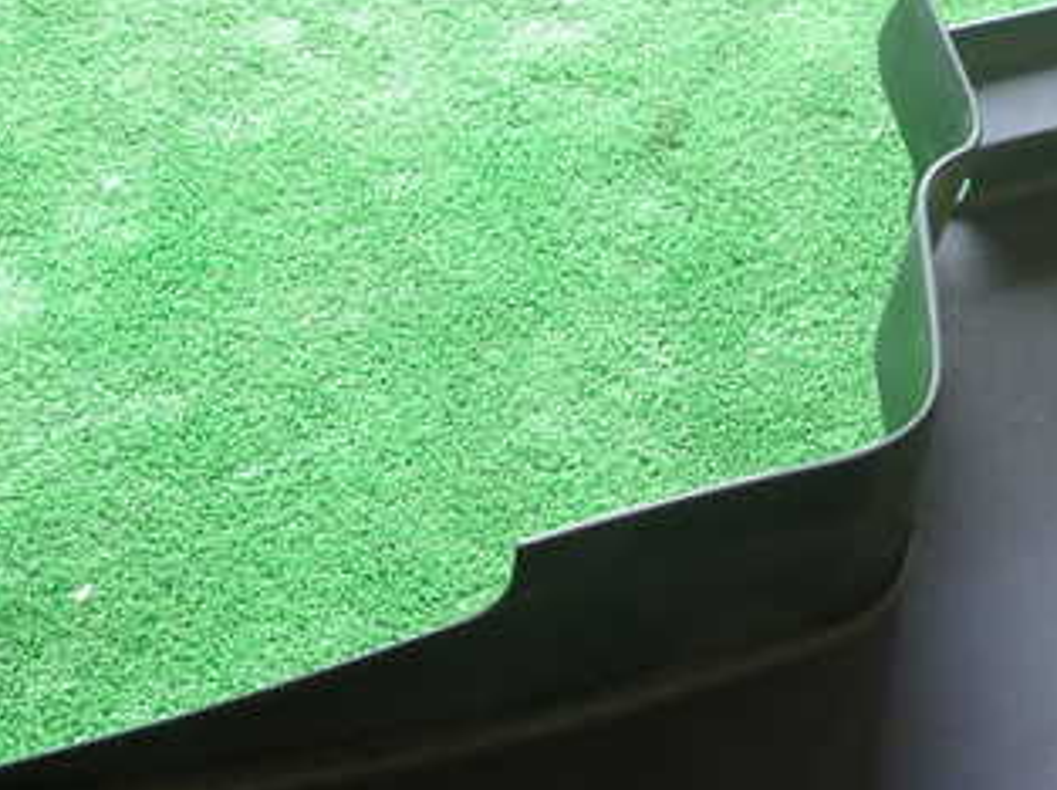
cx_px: 787
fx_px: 1464
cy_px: 533
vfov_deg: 30.0
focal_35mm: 48
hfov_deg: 38.7
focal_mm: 4.5
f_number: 2
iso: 160
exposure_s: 1/60
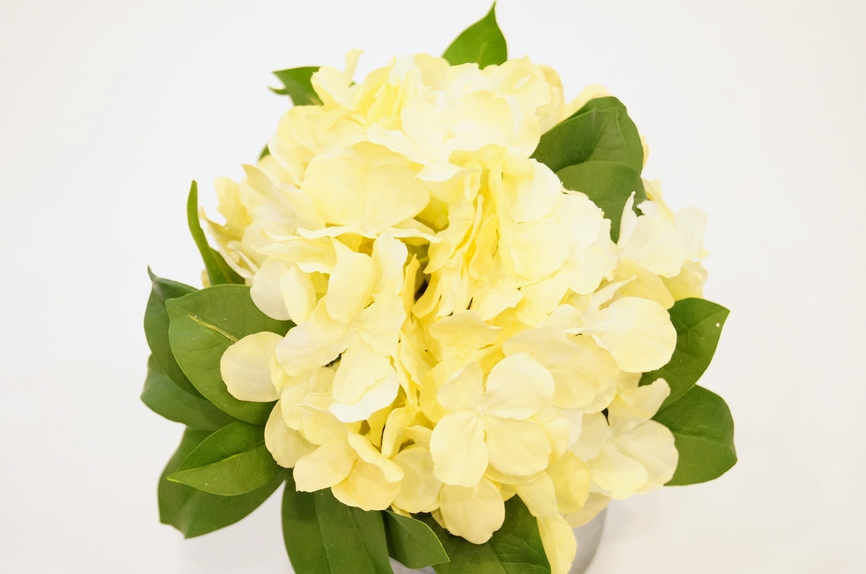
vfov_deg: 25.7
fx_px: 1261
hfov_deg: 37.9
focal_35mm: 52
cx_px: 433
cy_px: 287
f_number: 4.5
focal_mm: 35
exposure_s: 1/60
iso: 2500
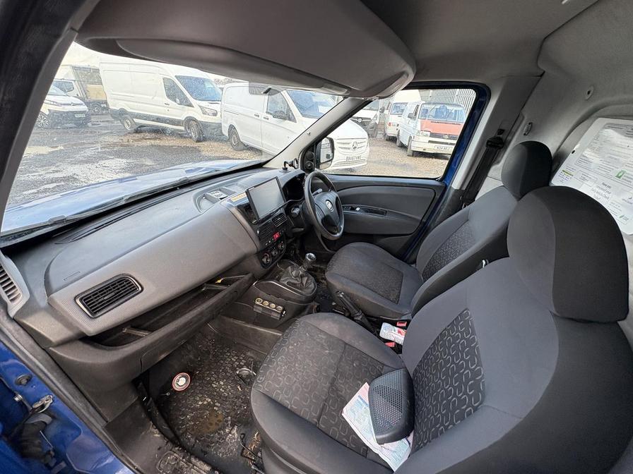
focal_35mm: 14
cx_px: 316
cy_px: 237
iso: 160
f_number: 2.2
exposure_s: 1/99
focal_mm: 2.22
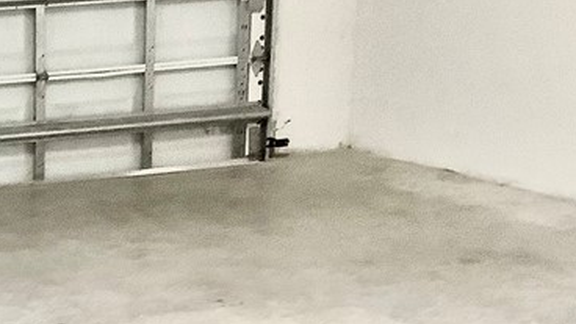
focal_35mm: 94
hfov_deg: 20.8
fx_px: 1436
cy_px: 257
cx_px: -158
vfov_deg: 12.8
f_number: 2.4
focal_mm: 3.3
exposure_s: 1/30
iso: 400
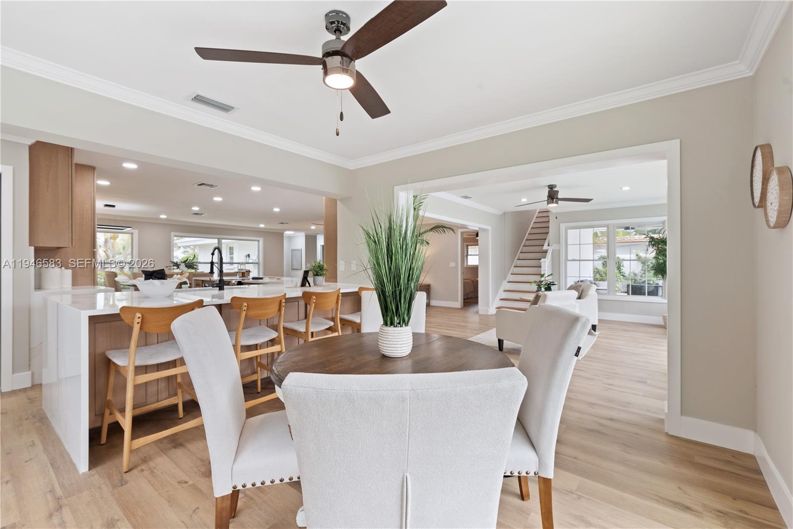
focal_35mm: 15
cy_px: 264
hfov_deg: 100.4
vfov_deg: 77.3
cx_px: 396
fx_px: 330
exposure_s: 1/2
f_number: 8
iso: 125
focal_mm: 15
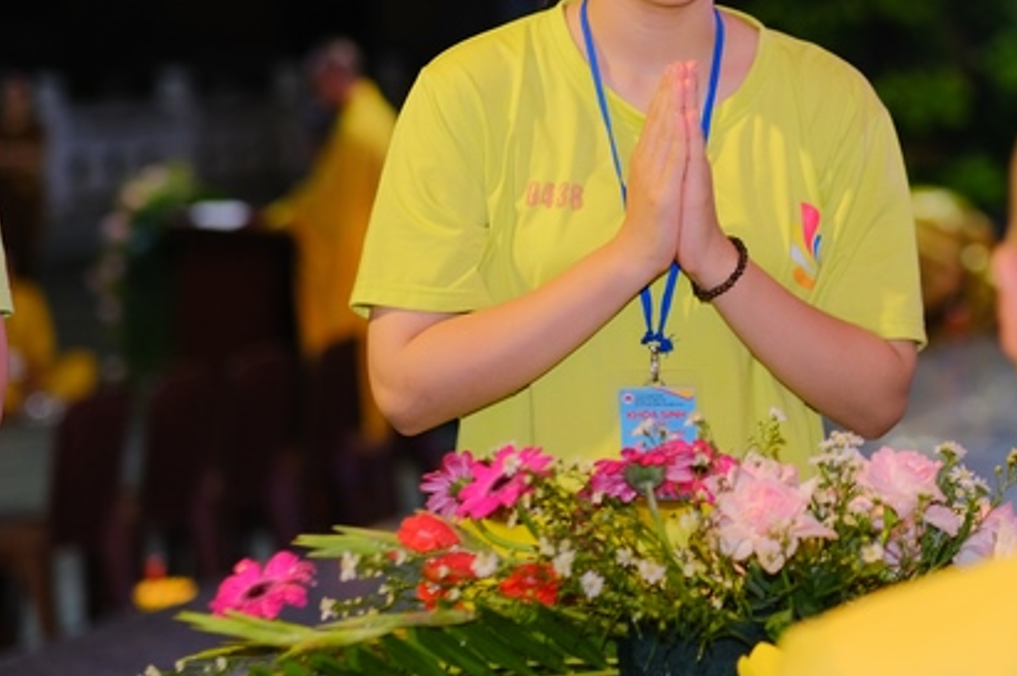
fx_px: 3753
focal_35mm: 133
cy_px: 199
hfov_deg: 15.4
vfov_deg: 10.3
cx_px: 782
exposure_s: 1/100
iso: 800
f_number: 1.8
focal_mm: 56
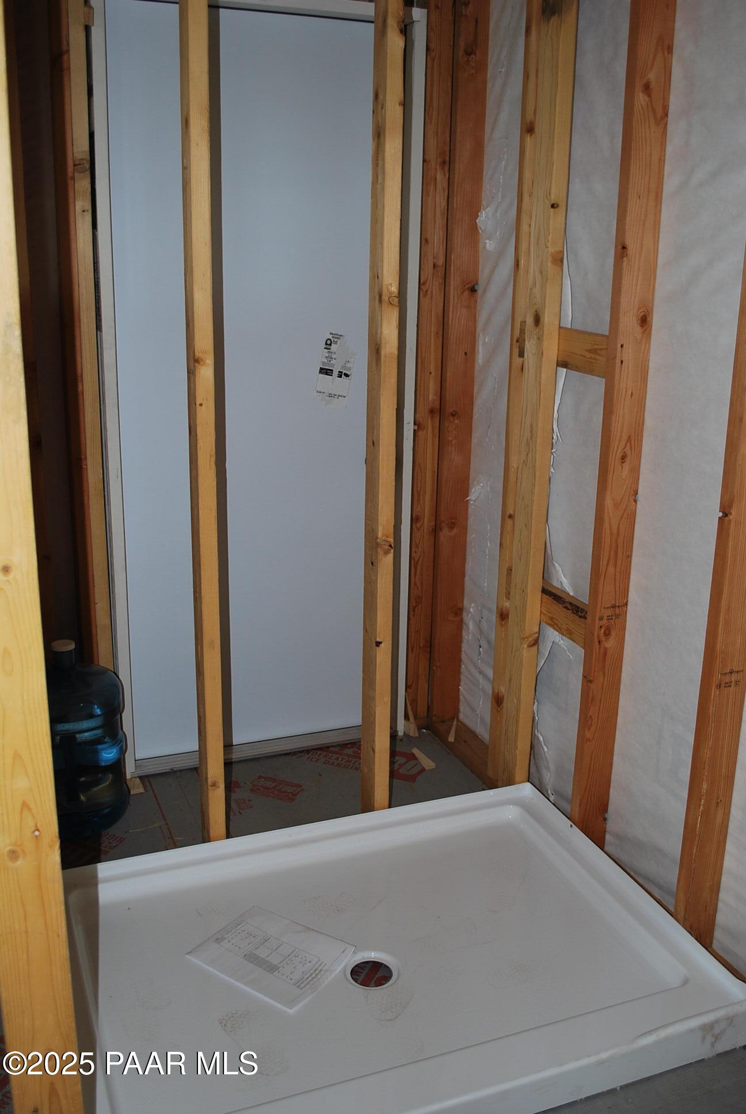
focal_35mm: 33
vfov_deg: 57.2
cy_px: 557
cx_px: 373
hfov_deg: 40.1
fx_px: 1023
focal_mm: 22
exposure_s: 1/60
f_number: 4
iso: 200
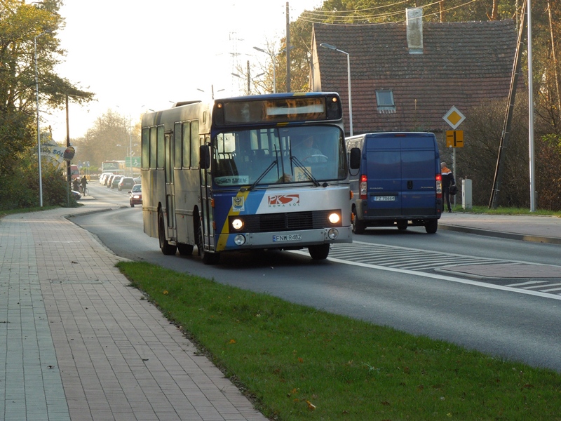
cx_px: 280
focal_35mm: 170
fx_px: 2755
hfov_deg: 11.6
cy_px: 210
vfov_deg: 8.7
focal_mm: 30.6
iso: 320
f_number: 5
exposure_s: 1/200
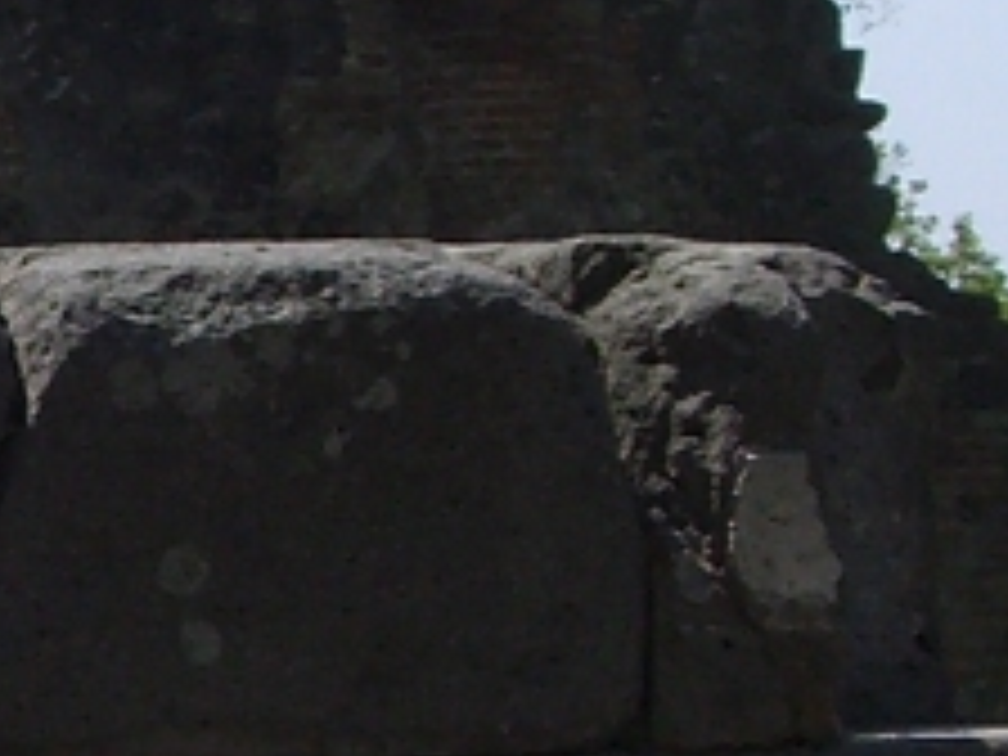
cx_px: -279
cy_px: 328
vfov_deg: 5.5
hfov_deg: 7.2
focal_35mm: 271
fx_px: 7891
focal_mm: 6.2
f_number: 4.3
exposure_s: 1/800
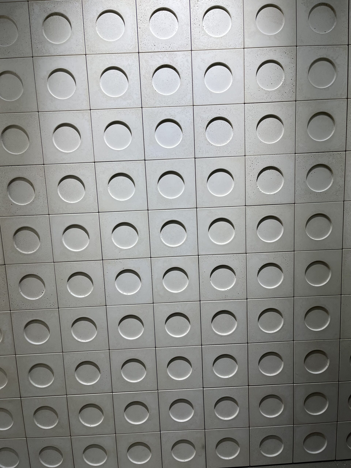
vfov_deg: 67.3
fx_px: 352
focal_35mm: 26
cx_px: 176
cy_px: 234
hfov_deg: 53.1
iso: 32
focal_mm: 5.1
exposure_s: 1/116
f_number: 1.6
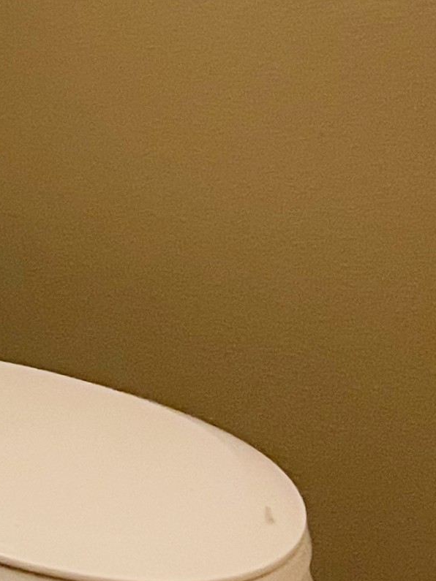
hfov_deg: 11.2
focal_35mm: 123
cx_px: -369
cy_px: -369
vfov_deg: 14.6
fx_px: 2066
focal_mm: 4.2
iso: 250
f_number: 1.6
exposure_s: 1/60
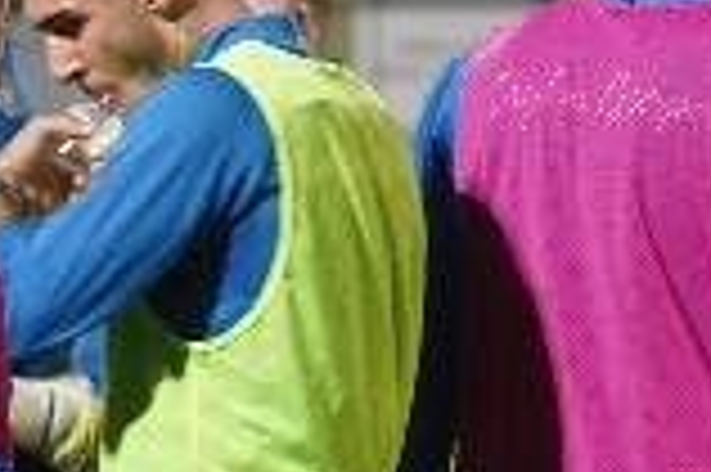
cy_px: 452
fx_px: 9628
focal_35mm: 488
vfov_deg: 2.8
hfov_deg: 4.2
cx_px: 878
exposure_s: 1/125
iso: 2500
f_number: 4
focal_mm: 115
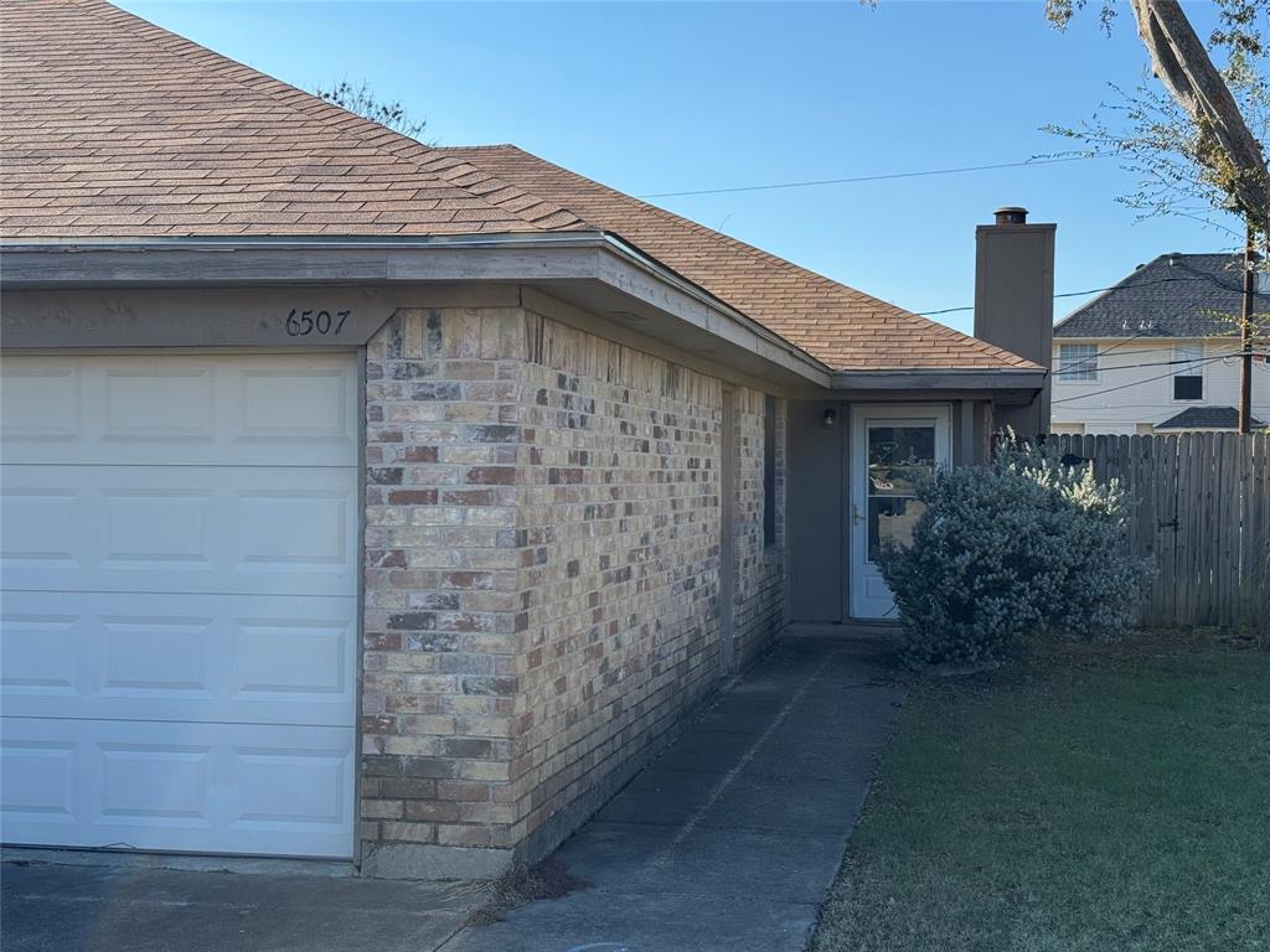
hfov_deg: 39.7
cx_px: 635
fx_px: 1761
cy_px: 476
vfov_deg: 30.3
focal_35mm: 48
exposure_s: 1/2513
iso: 64
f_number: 1.78
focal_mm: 6.76
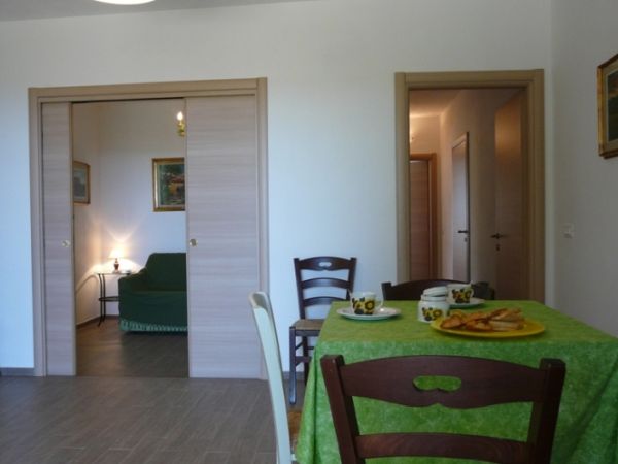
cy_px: 232
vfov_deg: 48.2
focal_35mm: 29
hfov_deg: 61.7
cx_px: 309
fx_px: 518
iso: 125
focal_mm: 4.6
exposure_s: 1/30
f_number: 2.8
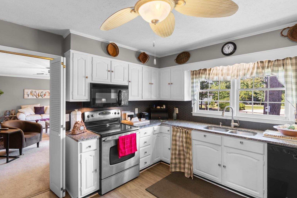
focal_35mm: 17
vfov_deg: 70.4
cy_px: 95
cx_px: 140
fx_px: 140
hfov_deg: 93.2
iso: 100
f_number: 4.8
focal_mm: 11
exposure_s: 1.6
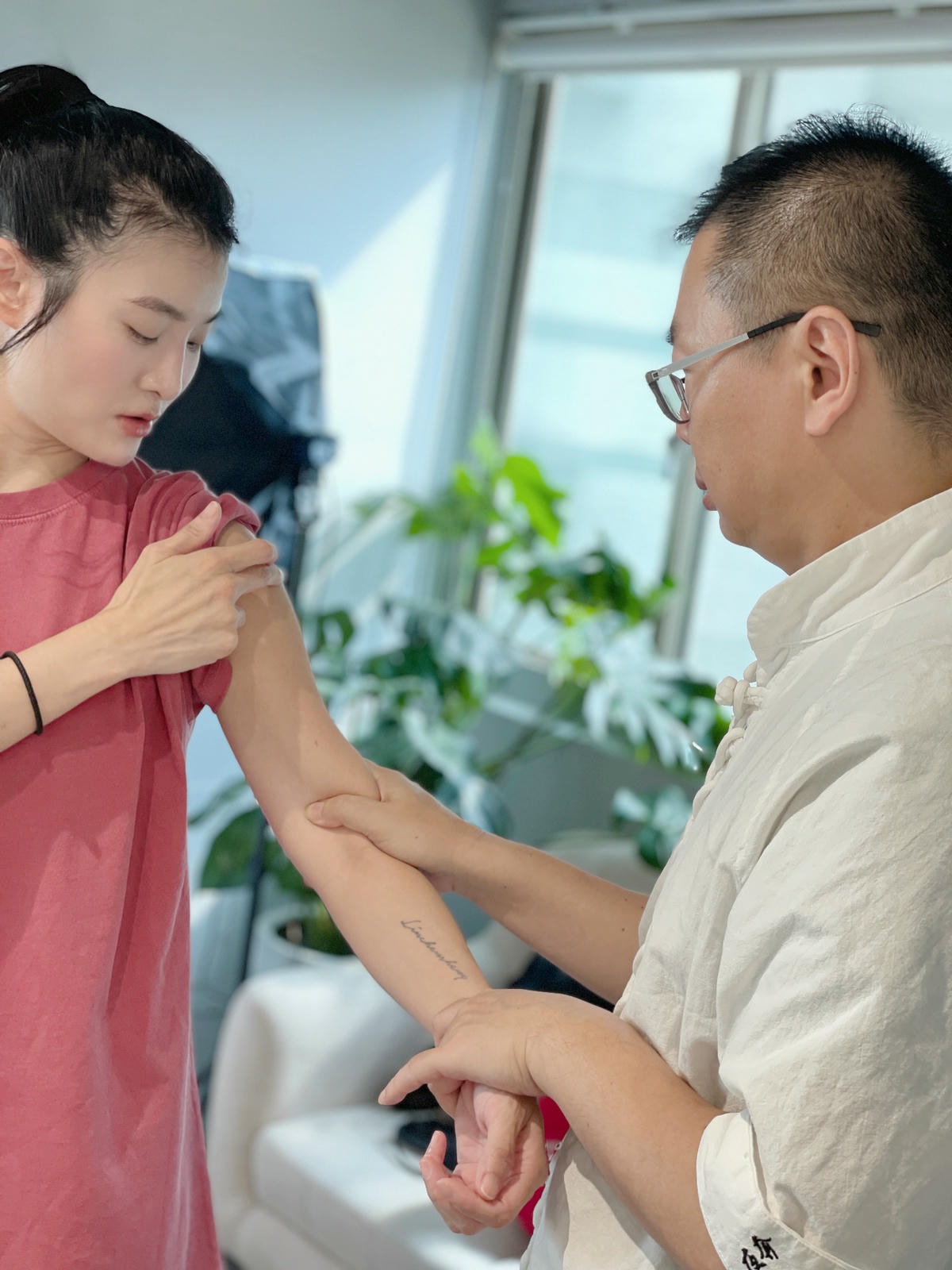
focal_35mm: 52
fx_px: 1907
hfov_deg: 28.0
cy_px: 635
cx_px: 476
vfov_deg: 36.8
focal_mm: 6
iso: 200
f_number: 2
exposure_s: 1/60
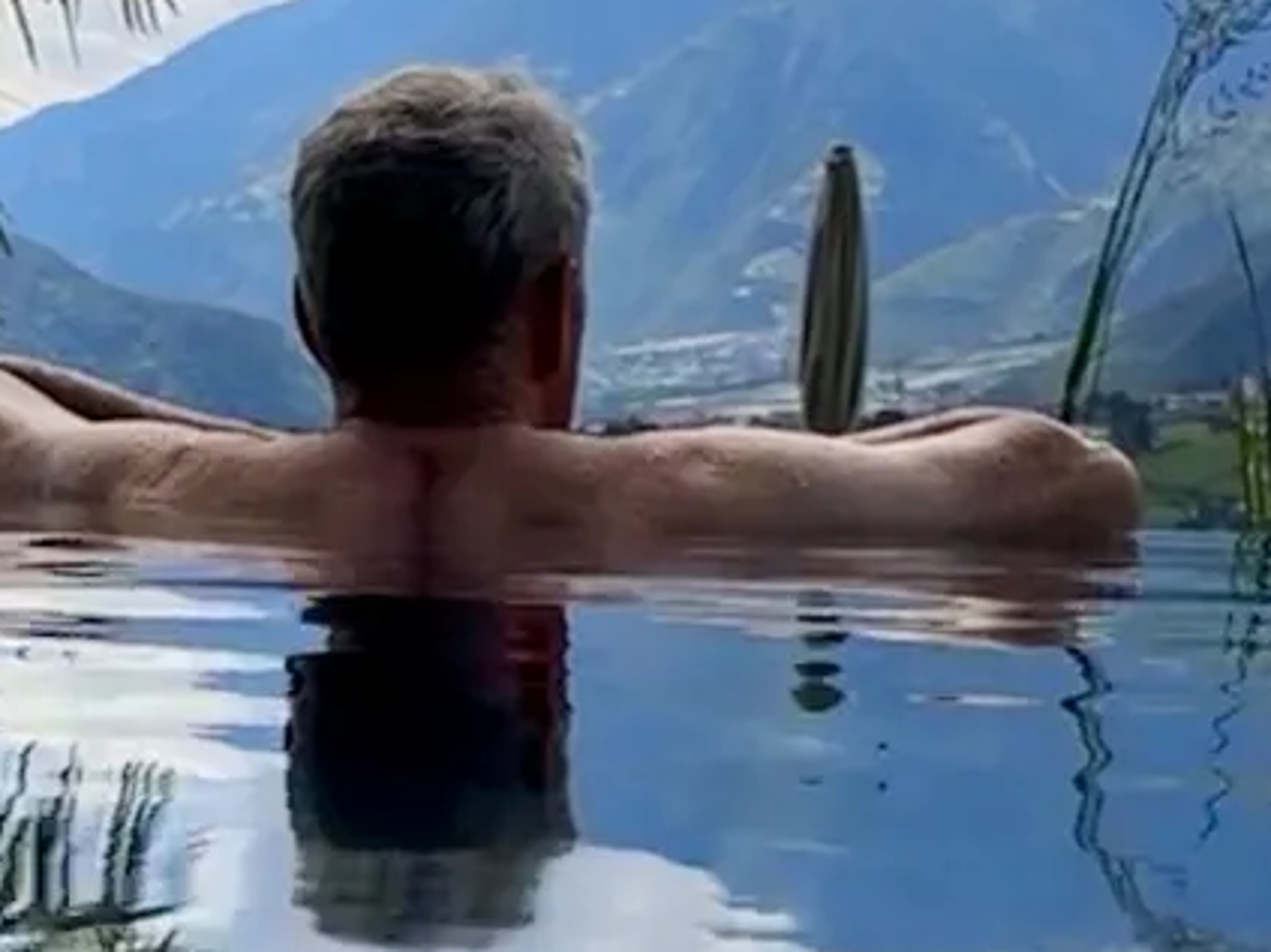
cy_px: 1087
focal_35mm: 109
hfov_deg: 18.0
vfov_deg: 13.3
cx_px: 823
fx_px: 4001
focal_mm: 6.86
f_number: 1.78
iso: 80
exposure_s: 1/4762
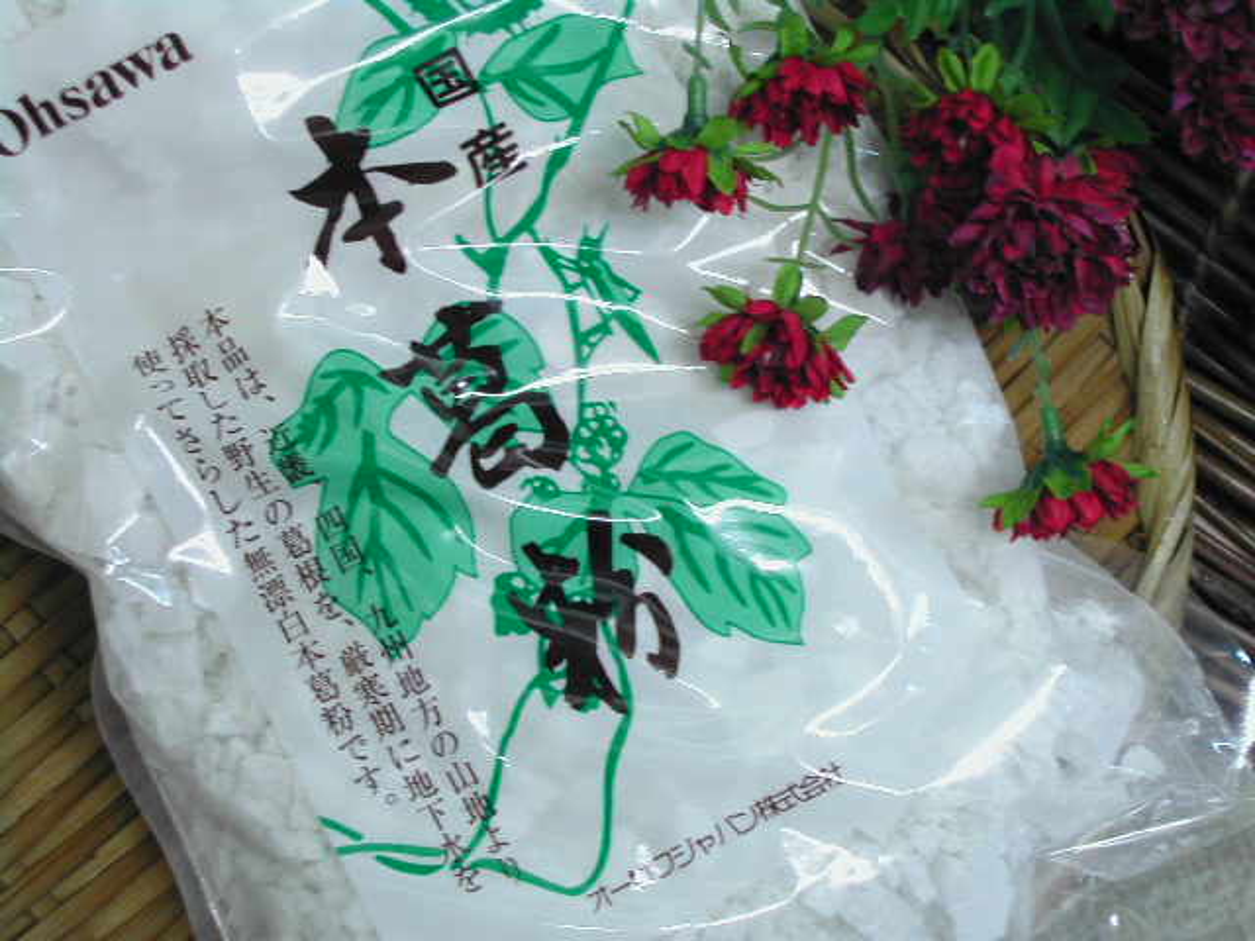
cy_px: 470
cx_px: 628
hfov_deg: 23.8
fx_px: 2973
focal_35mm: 82
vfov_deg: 18.0
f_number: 4.1
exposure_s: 1/8.6
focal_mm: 17.4
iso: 100
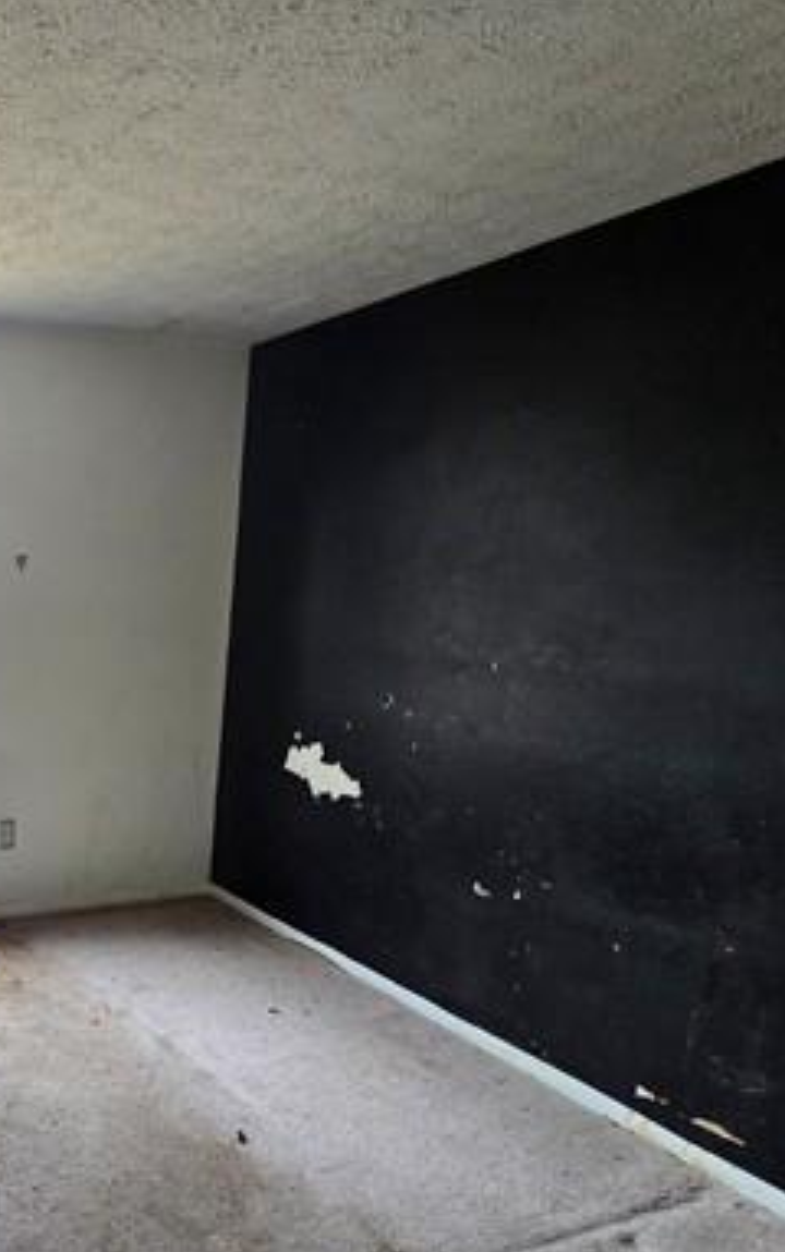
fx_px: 786
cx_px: -98
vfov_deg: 76.7
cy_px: 716
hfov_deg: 41.2
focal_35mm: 23
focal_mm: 2.2
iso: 125
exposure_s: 1/60
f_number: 2.2
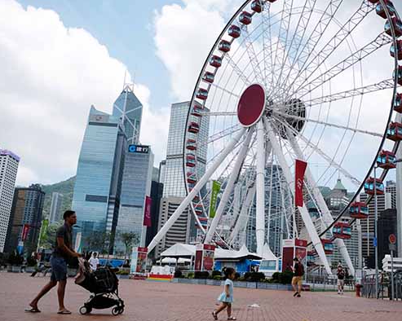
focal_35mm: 40
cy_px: 161
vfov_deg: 37.3
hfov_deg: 45.7
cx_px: 230
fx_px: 476
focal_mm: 23
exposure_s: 1/6000
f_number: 2.5
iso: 200
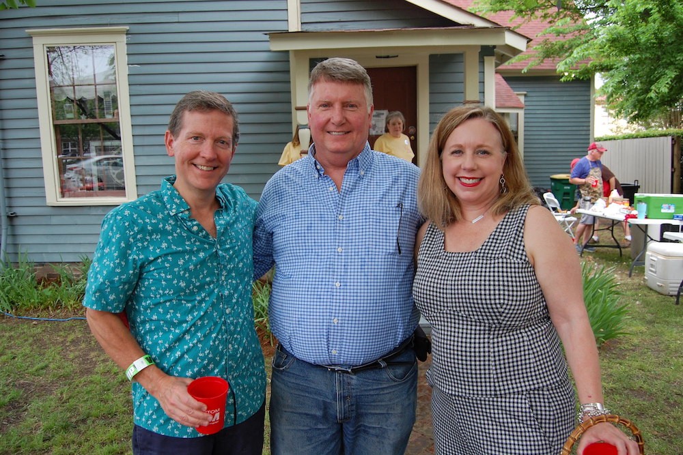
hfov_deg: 67.4
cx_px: 342
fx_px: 512
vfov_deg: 47.9
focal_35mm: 27
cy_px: 228
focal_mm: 18
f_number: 5
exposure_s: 1/100
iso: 400
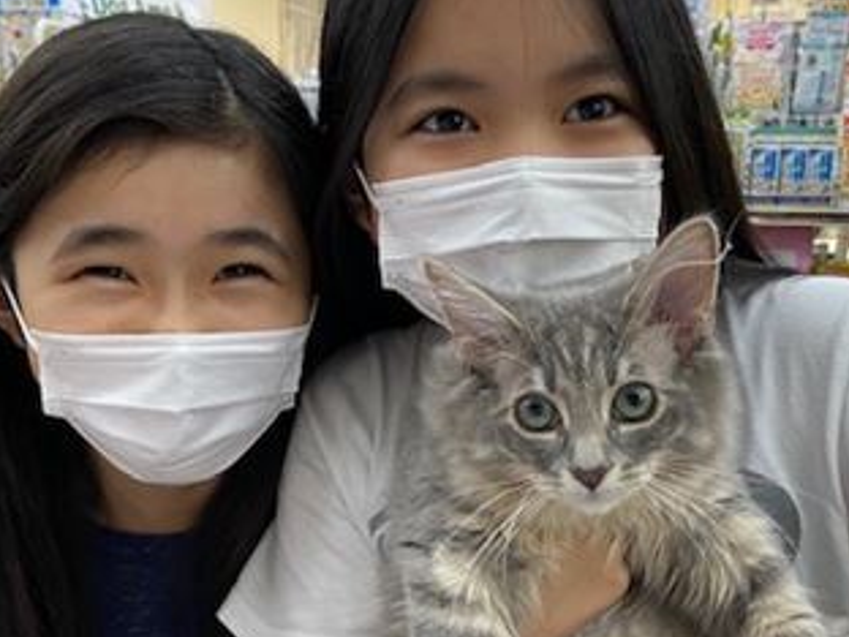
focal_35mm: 50
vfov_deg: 28.7
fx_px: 1226
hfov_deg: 38.2
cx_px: 422
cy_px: 476
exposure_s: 1/60
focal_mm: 4.25
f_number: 1.8
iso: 100
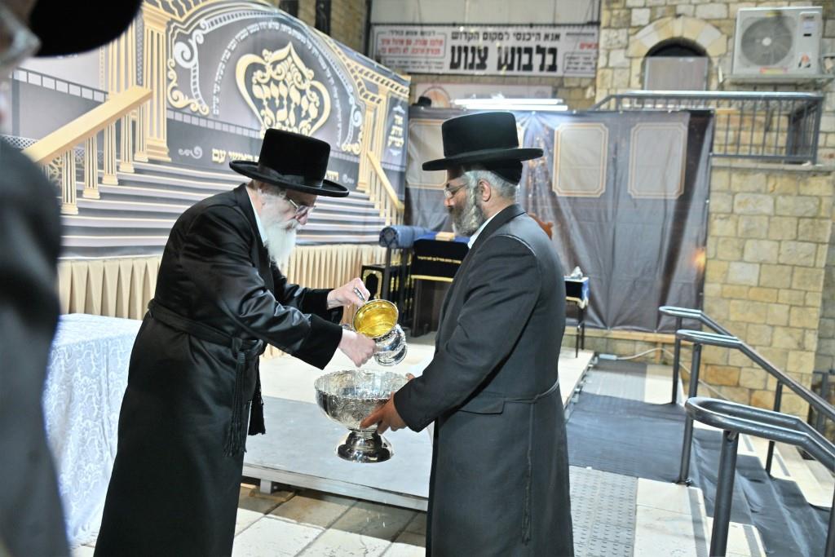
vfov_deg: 41.1
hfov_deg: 58.7
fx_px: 742
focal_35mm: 32
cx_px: 418
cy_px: 278
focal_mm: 32
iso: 1000
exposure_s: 1/200
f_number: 4
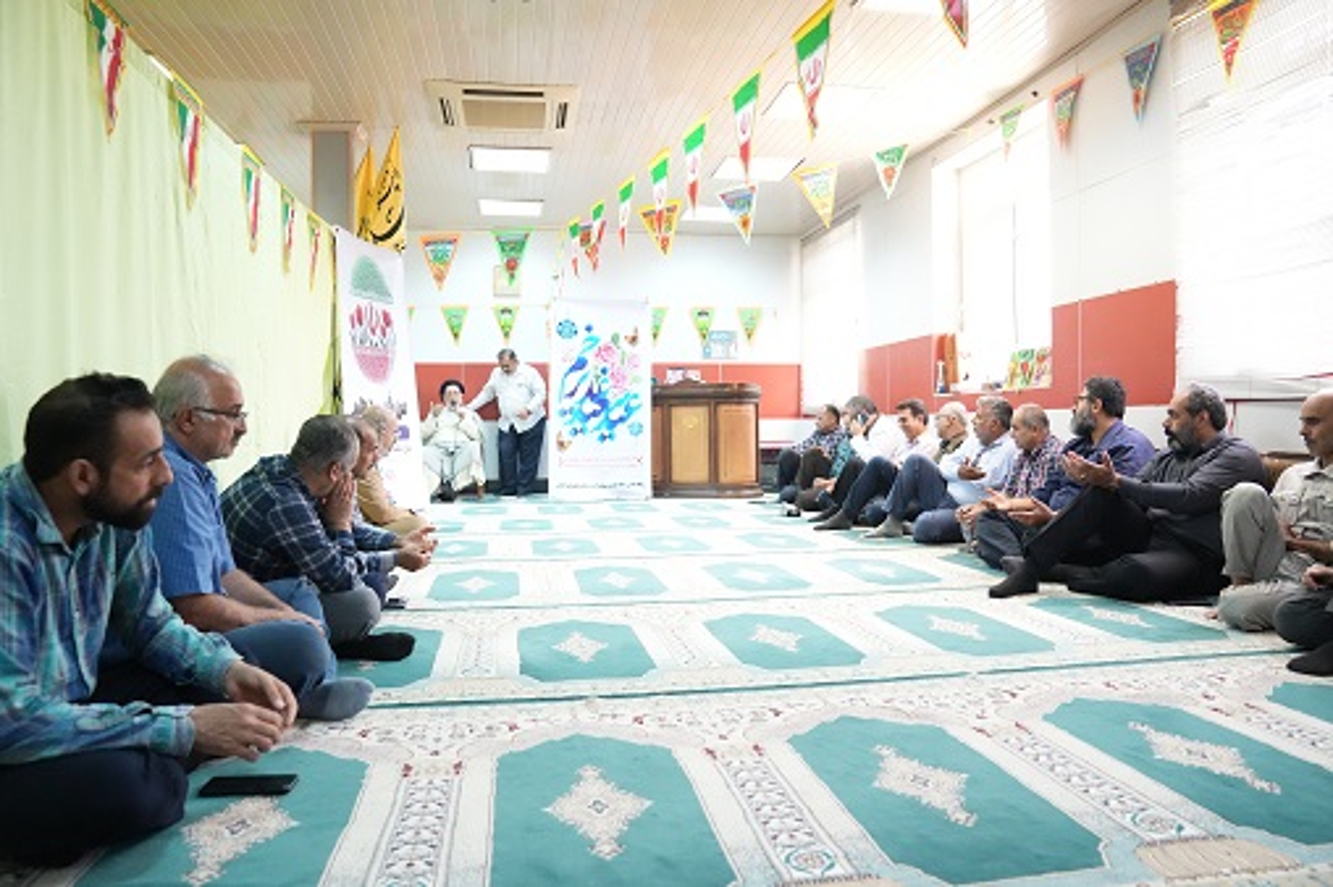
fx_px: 888
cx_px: 666
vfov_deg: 53.1
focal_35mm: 24
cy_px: 444
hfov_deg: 73.8
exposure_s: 1/400
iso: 10000
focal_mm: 24
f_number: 3.5
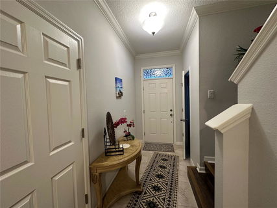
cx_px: 138
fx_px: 112
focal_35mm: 14
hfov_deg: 102.1
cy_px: 104
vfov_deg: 85.6
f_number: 2.2
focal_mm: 2.22
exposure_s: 1/60
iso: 200
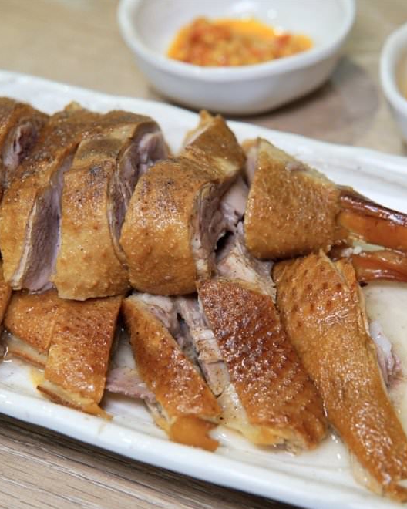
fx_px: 964
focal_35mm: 64
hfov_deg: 23.8
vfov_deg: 29.6
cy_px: 256
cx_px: 171
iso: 250
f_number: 4
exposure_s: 1/60
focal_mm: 30
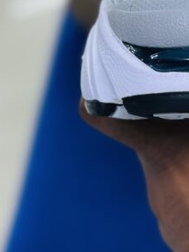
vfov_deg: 12.8
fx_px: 1107
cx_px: 226
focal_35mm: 152
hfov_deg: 9.6
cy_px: -24
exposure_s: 1/105
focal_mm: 6.86
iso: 64
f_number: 1.78
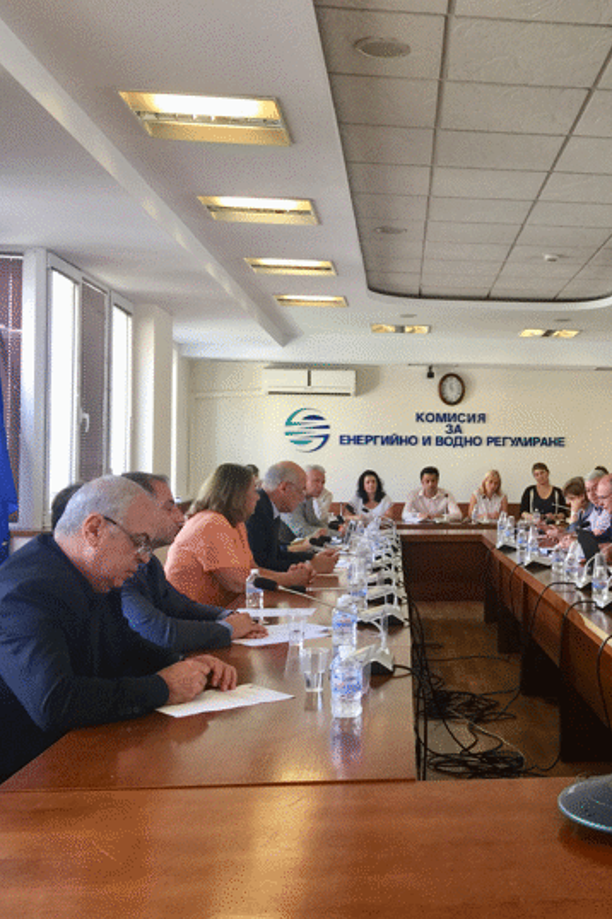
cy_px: 458
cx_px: 543
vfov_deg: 47.4
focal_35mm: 41
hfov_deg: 31.2
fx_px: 1047
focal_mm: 4.15
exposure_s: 1/33
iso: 64
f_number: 2.2
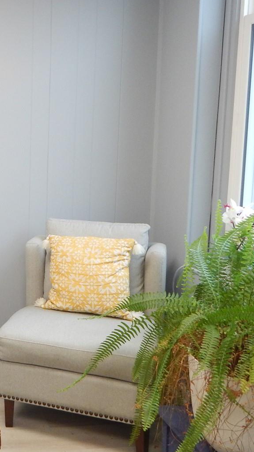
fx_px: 575
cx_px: -99
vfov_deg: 42.8
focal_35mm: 48
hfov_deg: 21.8
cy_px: 191
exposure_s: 1/30
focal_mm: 4
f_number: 3
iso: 200
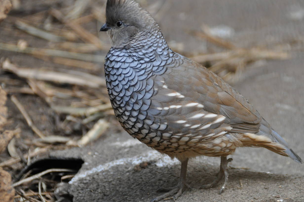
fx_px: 3442
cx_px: 190
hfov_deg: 5.1
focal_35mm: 408
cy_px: 97
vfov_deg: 3.4
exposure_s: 1/400
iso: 1000
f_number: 5.6
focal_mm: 210
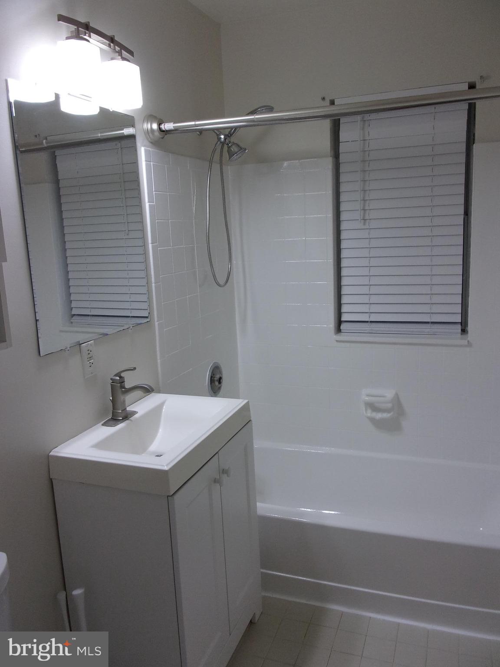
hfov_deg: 49.7
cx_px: 250
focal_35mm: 28
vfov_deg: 63.4
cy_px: 334
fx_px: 539
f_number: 3.9
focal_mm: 5.1
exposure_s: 1/34
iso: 148
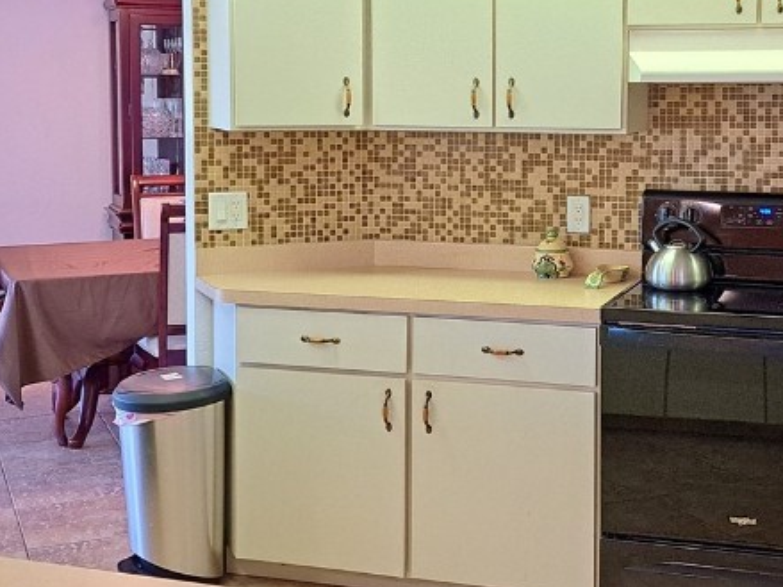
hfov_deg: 33.8
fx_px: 1266
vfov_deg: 25.9
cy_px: 180
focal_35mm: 56
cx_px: 567
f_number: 1.8
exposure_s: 1/40
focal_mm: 5.23
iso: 250
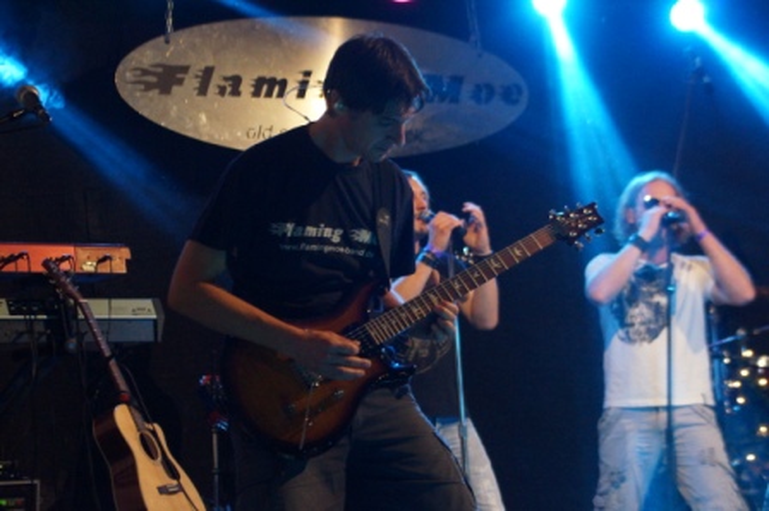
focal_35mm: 90
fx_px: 1921
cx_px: 384
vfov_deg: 15.2
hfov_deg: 22.6
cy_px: 256
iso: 3200
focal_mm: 60
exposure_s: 1/80
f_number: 5
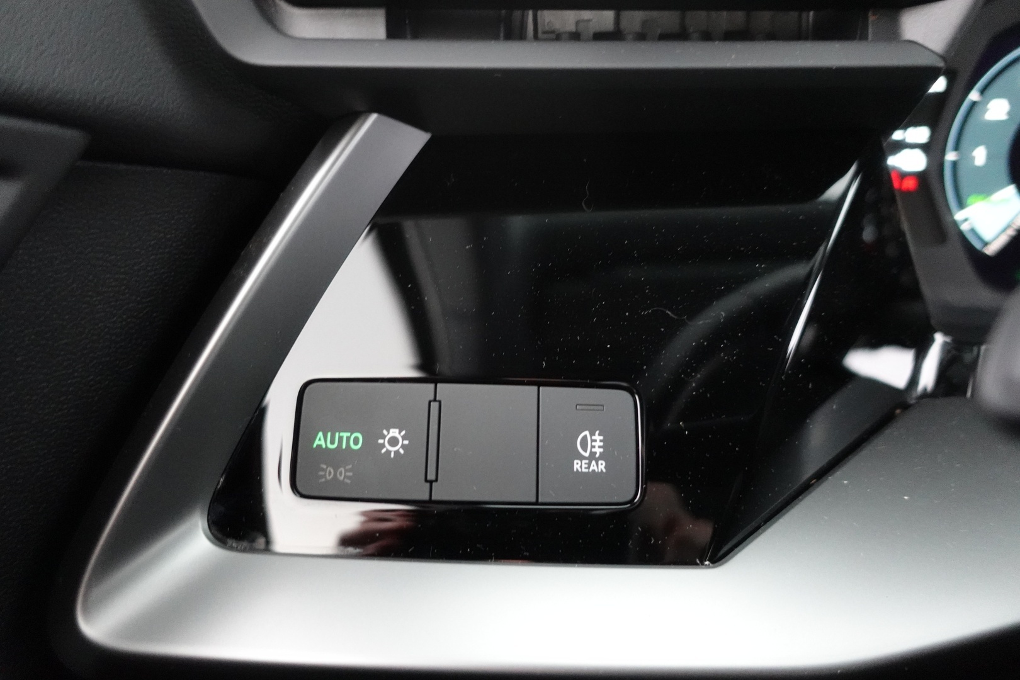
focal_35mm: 24
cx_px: 510
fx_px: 680
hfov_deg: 73.7
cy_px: 340
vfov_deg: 53.1
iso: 3200
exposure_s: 1/25
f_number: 1.8
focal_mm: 9.4
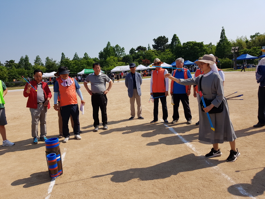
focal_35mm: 26
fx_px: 199
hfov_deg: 67.3
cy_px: 100
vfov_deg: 53.1
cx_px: 132
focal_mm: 4.2
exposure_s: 1/3320
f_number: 1.7
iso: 50
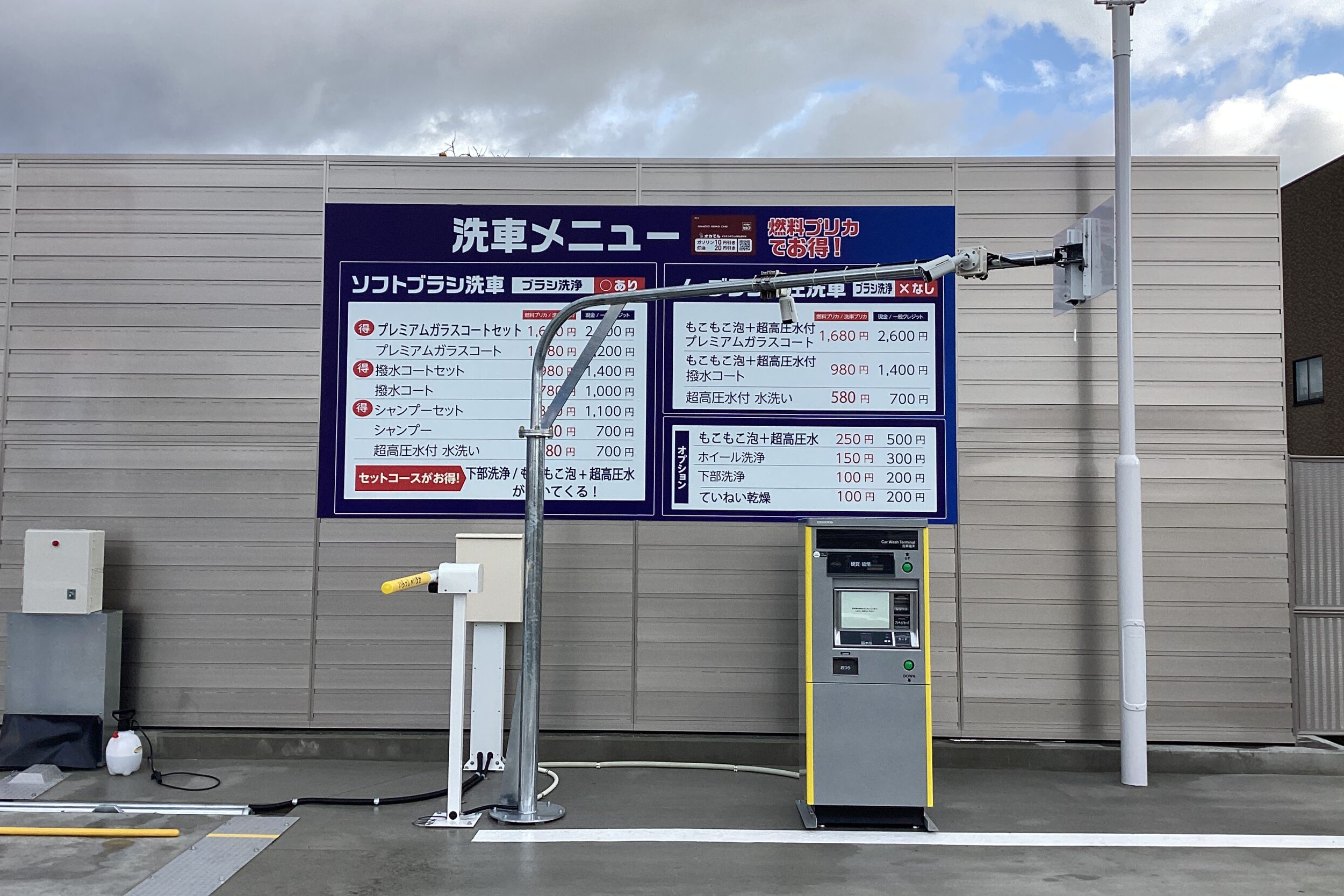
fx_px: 1232
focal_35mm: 33
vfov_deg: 39.9
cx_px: 667
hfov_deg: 57.2
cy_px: 411
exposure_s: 1/679
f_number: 2.4
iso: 25
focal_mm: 3.3
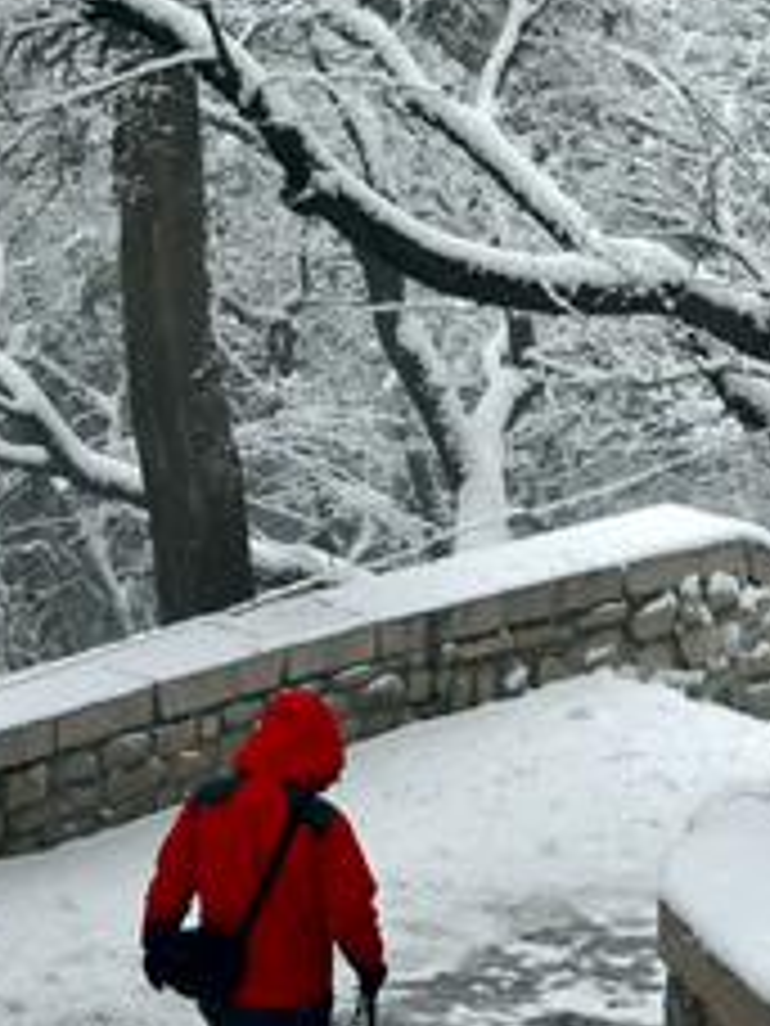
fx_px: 5694
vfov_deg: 10.2
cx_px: 412
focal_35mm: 192
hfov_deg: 7.7
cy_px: -72
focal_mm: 38
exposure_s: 1/1250
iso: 800
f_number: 4.5
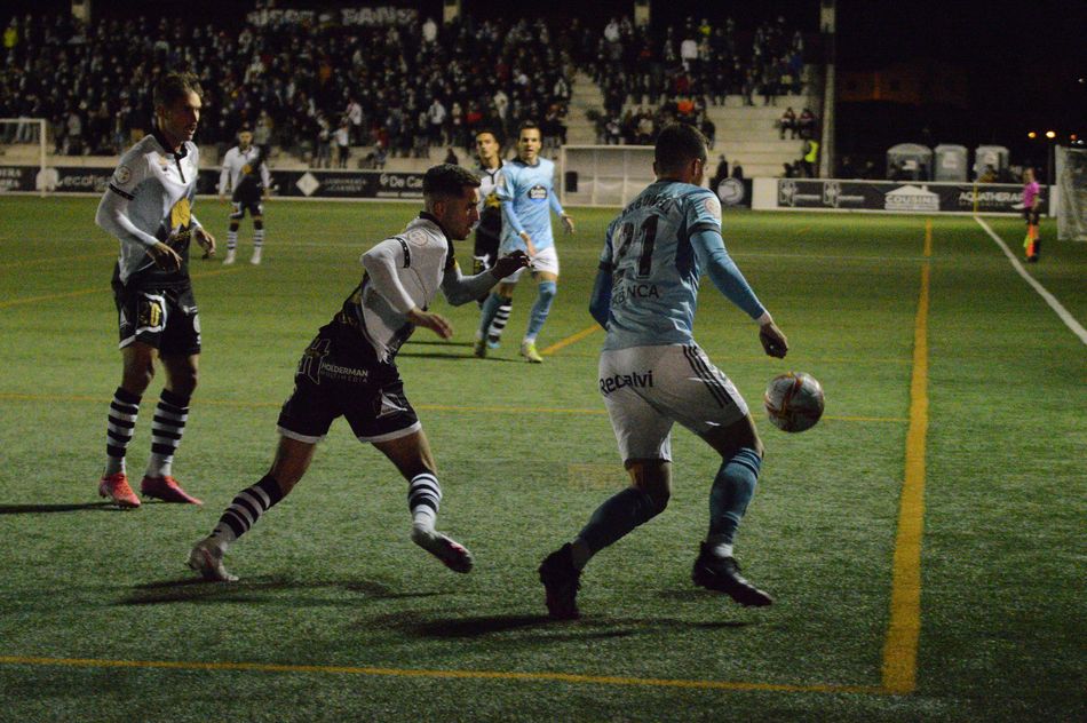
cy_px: 362
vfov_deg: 13.0
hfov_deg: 19.5
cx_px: 544
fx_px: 3168
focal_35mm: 105
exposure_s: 1/400
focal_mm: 70
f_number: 4.5
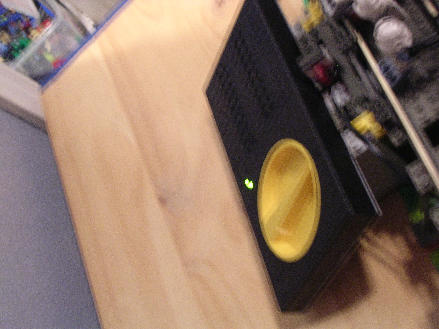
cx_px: 220
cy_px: 164
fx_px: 761
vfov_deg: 24.4
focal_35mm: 60
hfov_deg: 32.2
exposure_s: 1/1.7
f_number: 3.4
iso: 400
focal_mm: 9.1
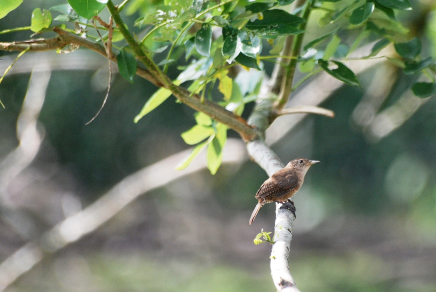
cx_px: 218
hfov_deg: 5.1
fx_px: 4912
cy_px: 146
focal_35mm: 405
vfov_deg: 3.4
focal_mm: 270
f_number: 5.6
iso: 400
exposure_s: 1/400
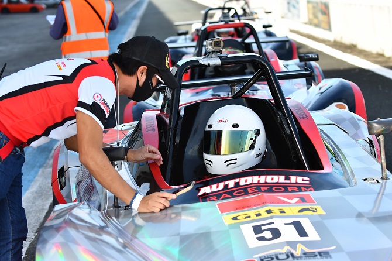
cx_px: 196
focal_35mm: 105
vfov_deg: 13.0
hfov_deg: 19.5
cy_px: 130
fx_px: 1143
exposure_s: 1/1600
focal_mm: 70
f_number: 4
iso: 320
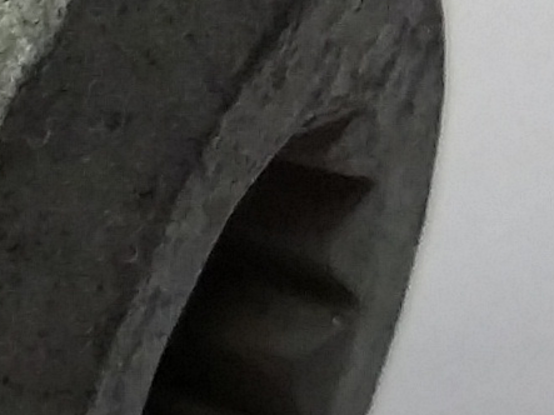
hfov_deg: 7.8
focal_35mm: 236
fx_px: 3776
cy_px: 441
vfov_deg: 6.3
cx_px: -719
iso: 125
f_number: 2.4
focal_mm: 3.4
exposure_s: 1/30
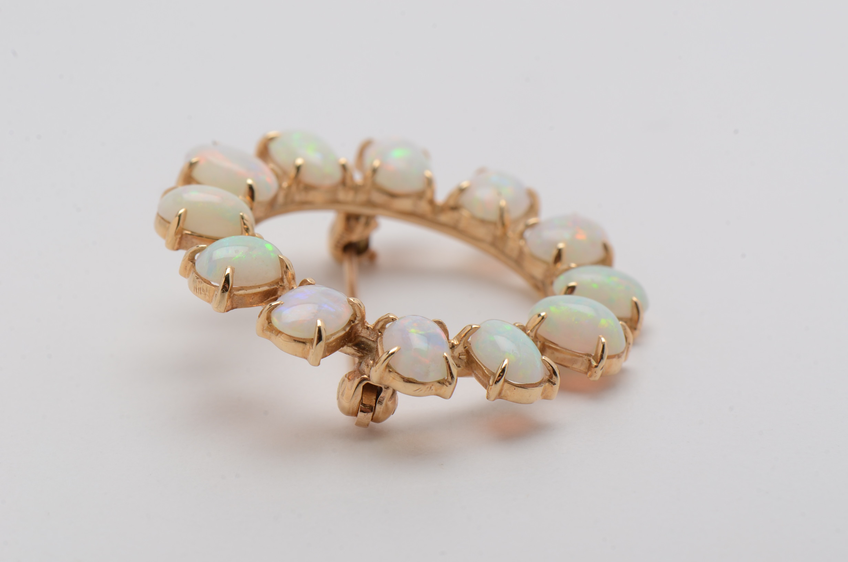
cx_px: 424
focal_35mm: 128
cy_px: 281
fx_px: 2997
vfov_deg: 10.7
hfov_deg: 16.1
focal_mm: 85
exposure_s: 1/125
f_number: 18
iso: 200
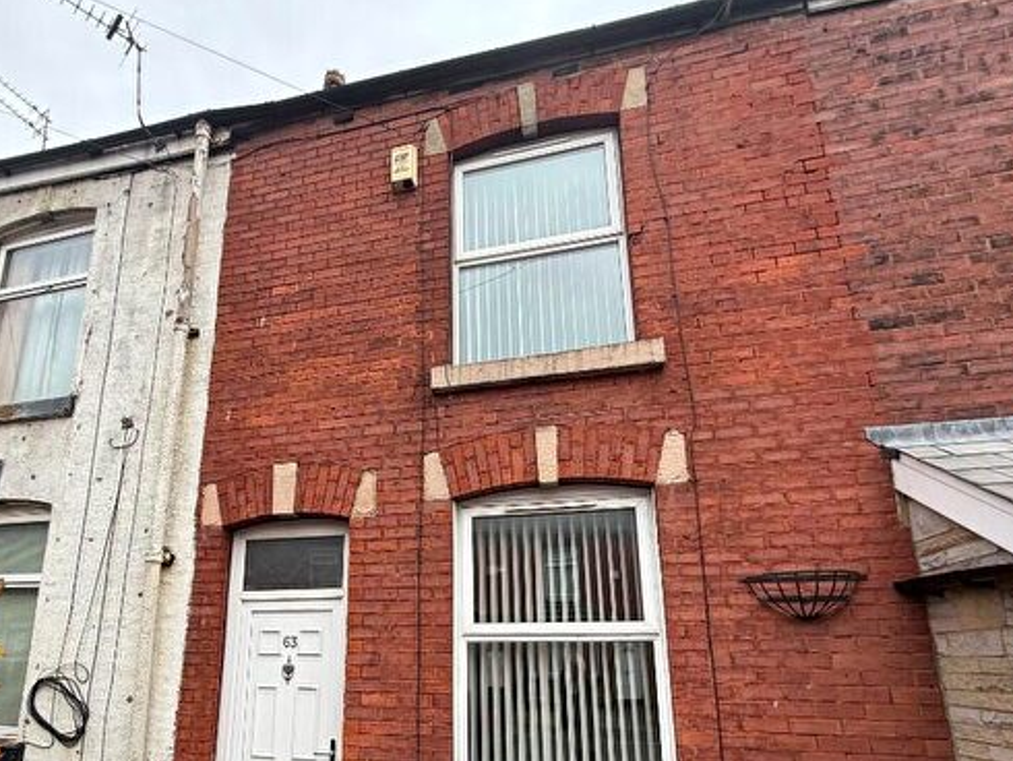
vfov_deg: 63.7
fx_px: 586
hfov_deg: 80.9
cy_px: 530
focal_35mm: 20
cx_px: 411
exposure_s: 1/217
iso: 50
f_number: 2.2
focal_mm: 2.22
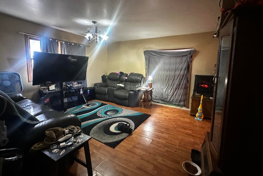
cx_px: 134
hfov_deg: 96.7
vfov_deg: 73.7
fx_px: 117
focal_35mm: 16
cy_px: 82
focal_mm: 2.22
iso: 800
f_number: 2.2
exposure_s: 1/40
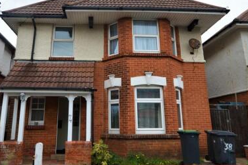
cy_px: 80
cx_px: 98
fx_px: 131
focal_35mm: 19
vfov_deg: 64.4
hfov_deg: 85.7
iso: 100
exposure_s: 1/160
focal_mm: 10
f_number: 6.3
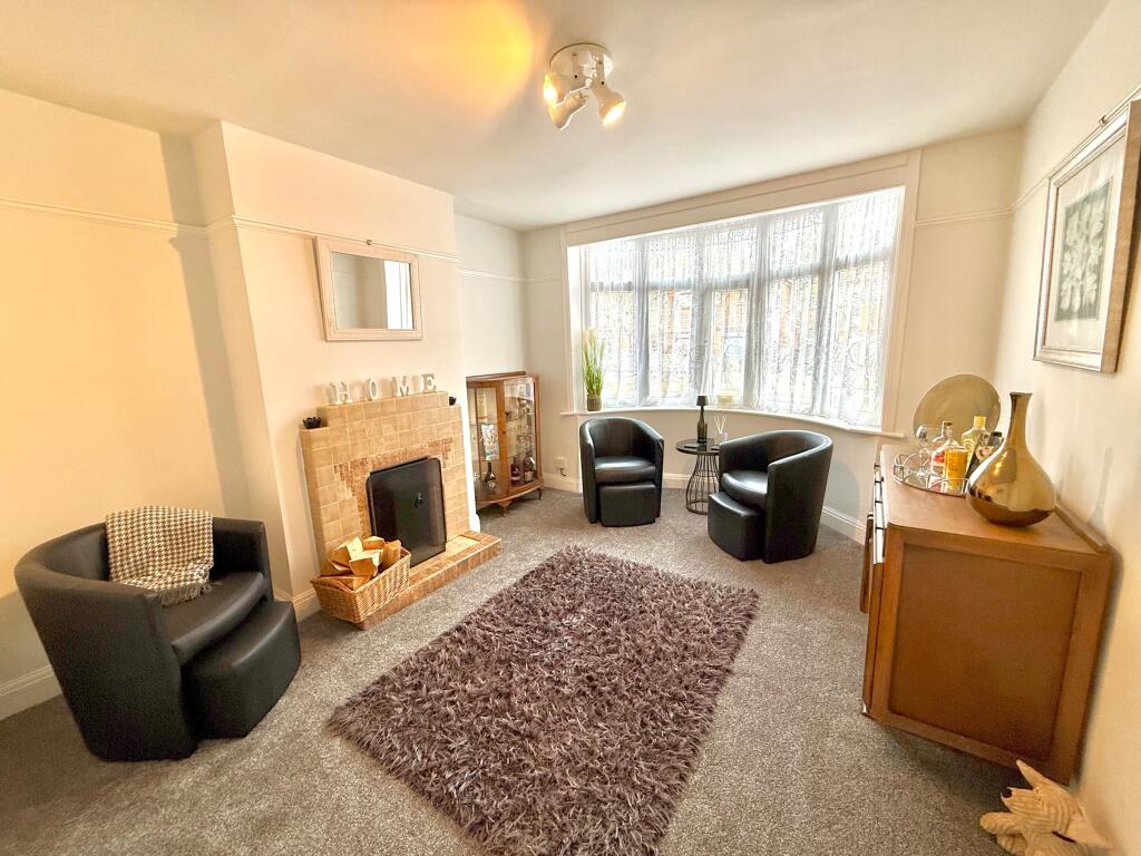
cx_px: 570
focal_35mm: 14
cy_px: 428
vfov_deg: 85.7
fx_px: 461
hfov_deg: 102.1
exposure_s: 1/100
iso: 125
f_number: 2.2
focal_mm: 2.22
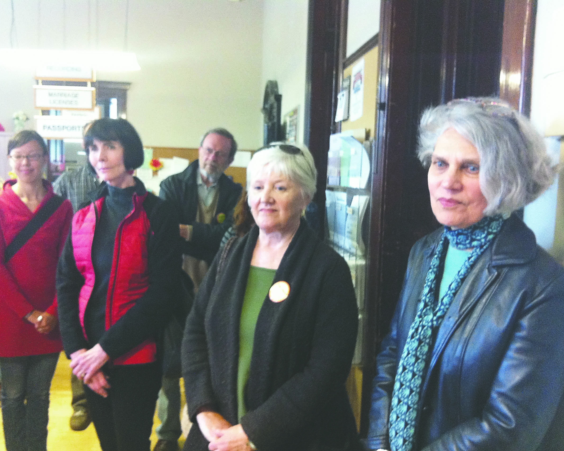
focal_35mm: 37
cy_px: 228
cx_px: 263
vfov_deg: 40.1
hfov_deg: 49.0
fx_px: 618
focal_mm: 3.85
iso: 320
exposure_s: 1/15
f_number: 2.8
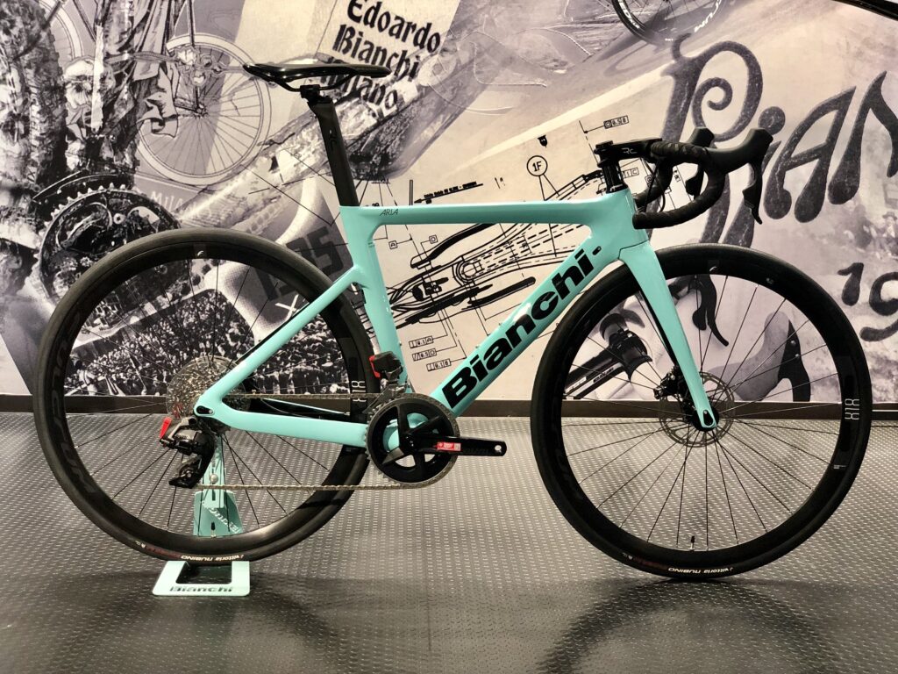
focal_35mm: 52
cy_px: 337
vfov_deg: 28.0
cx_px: 449
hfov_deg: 36.8
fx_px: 1349
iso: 125
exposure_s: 1/33
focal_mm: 6
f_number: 2.4
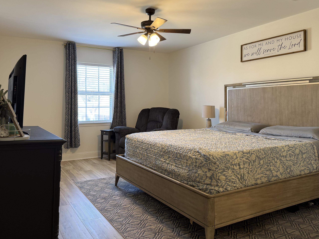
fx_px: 267
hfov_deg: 61.7
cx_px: 158
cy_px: 101
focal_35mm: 29
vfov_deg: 48.1
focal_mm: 6.76
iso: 125
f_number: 1.78
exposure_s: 1/60
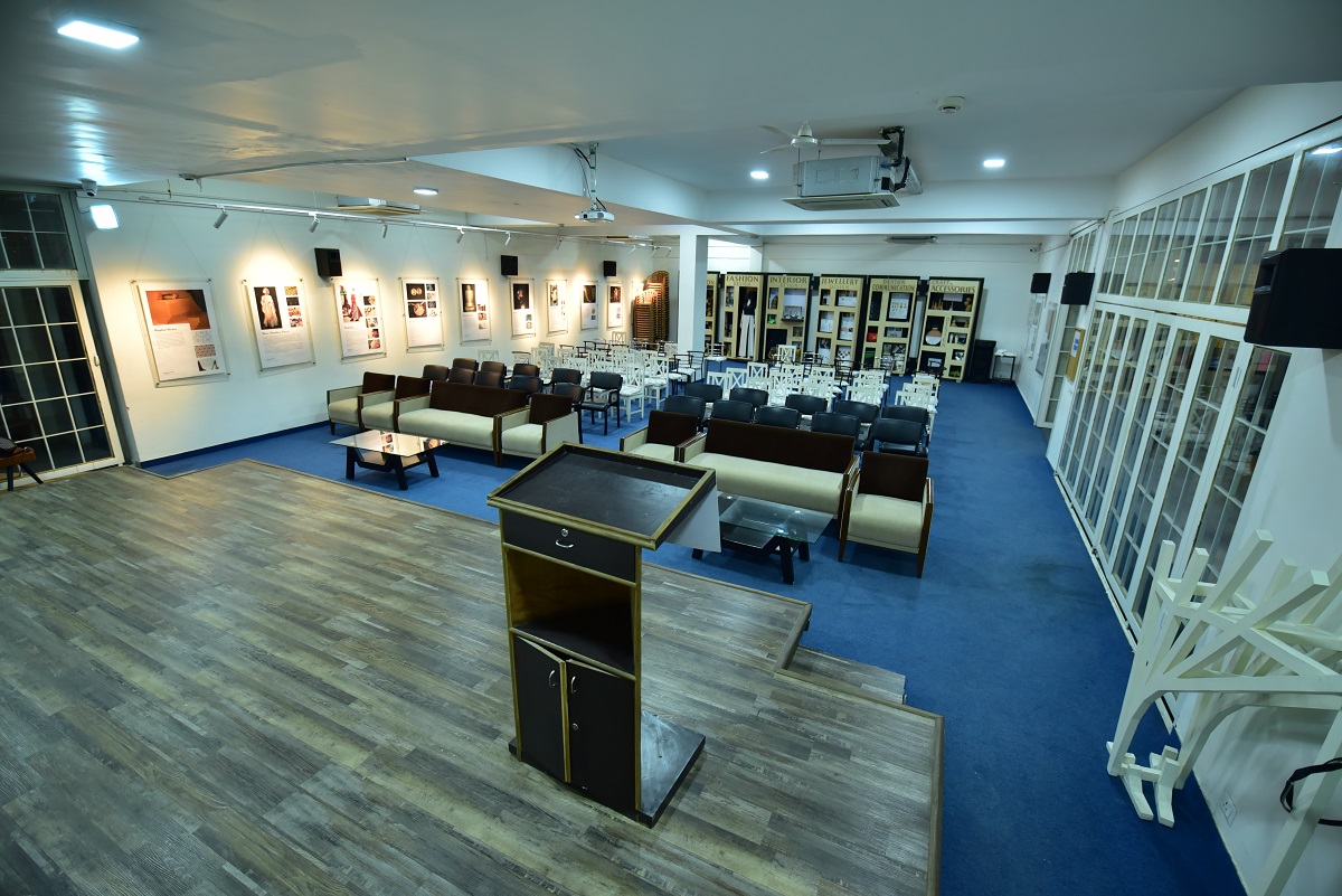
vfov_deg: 77.4
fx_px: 559
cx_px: 671
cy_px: 448
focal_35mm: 15
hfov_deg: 100.4
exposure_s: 1/80
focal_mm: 15
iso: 500
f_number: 2.8
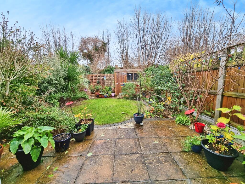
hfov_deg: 106.2
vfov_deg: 89.9
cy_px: 92
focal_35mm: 13
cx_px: 122
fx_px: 92
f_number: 2.2
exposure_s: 1/50
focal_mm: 2.2
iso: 64
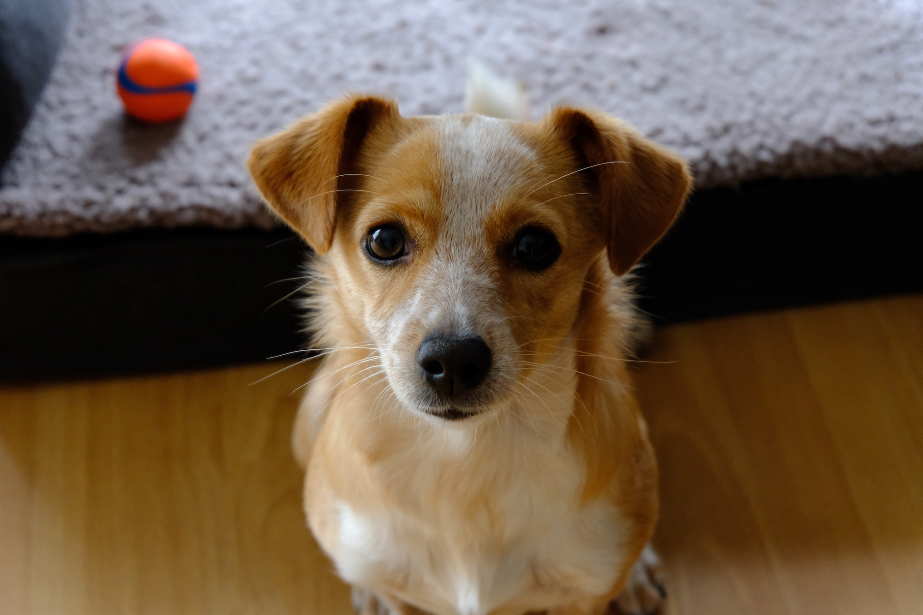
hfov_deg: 27.0
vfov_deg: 18.2
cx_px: 462
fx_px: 1923
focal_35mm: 75
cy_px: 308
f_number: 5.6
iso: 3200
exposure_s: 1/26
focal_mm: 50
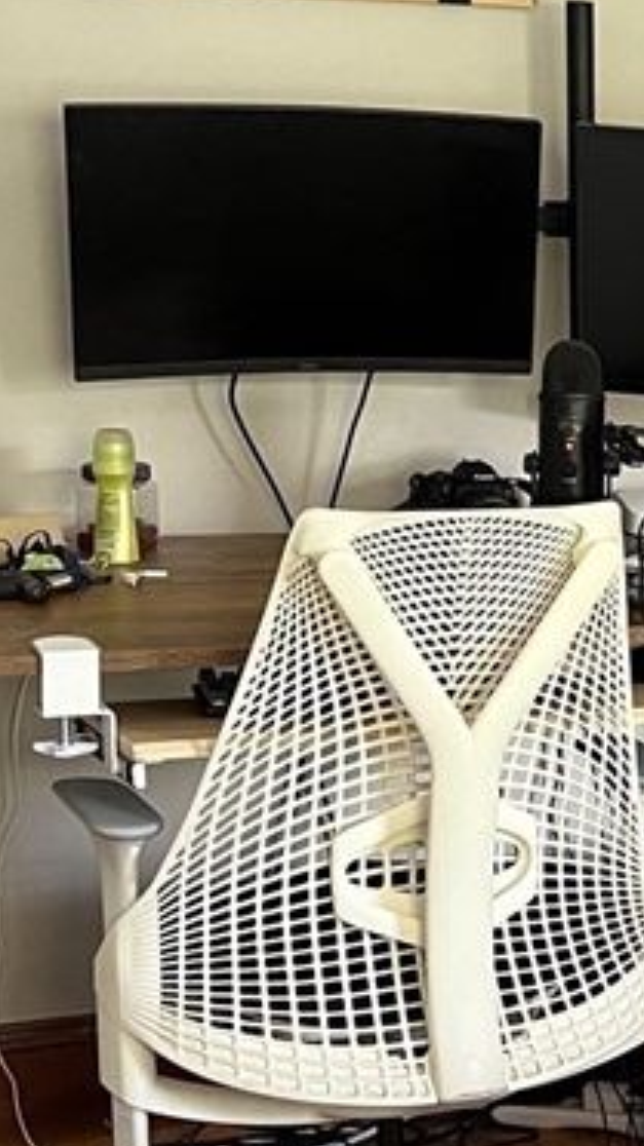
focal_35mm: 78
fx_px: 2370
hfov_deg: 14.3
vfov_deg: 27.2
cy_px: 625
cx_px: 1020
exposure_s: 1/60
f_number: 1.6
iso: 320
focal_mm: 5.1
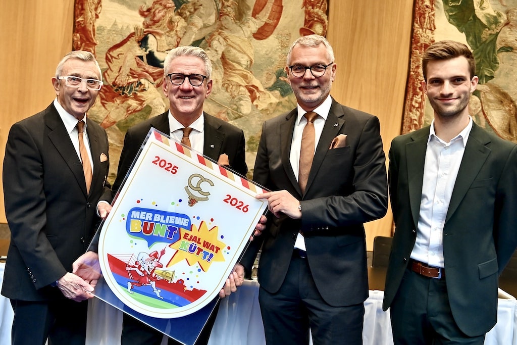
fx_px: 402
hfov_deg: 65.5
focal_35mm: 28
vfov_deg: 46.4
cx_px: 258
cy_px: 172
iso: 1800
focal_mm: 28
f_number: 3.2
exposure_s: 1/100
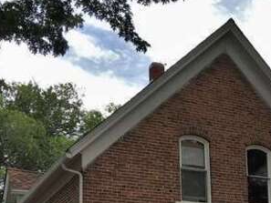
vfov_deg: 18.0
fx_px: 611
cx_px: 299
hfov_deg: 23.5
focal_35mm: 78
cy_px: 240
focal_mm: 4.15
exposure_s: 1/582
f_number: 2.2
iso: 25
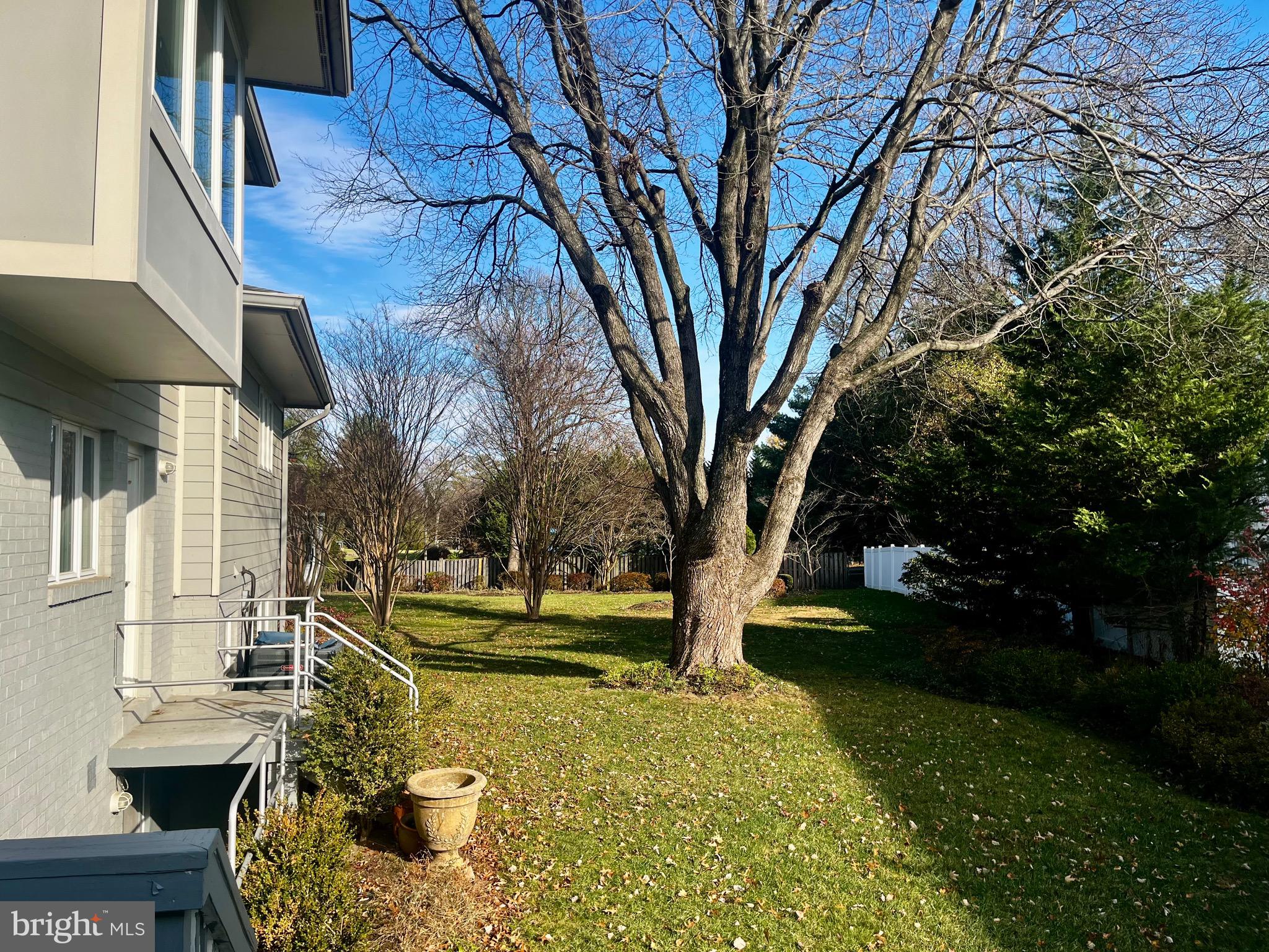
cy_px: 476
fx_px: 953
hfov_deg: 67.3
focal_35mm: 26
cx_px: 634
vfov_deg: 53.1
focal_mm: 5.1
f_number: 1.6
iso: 50
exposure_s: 1/1890
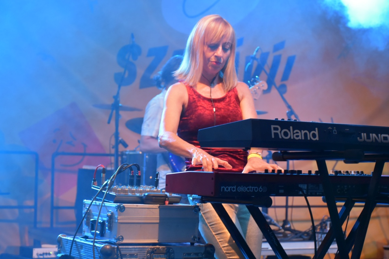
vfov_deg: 17.5
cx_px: 194
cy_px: 130
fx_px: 843
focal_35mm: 78
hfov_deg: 26.0
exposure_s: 1/50
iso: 1600
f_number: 4.8
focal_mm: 52
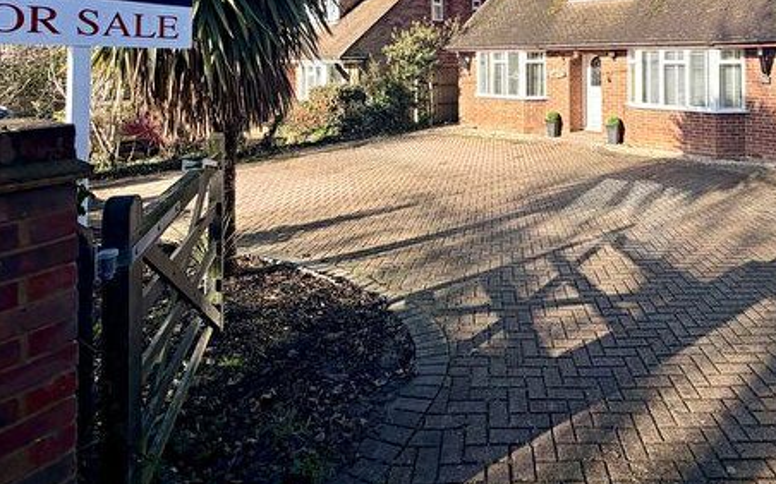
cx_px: 515
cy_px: 52
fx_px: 486
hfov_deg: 74.9
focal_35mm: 23
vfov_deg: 47.8
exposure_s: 1/619
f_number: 2.2
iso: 40
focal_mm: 2.22
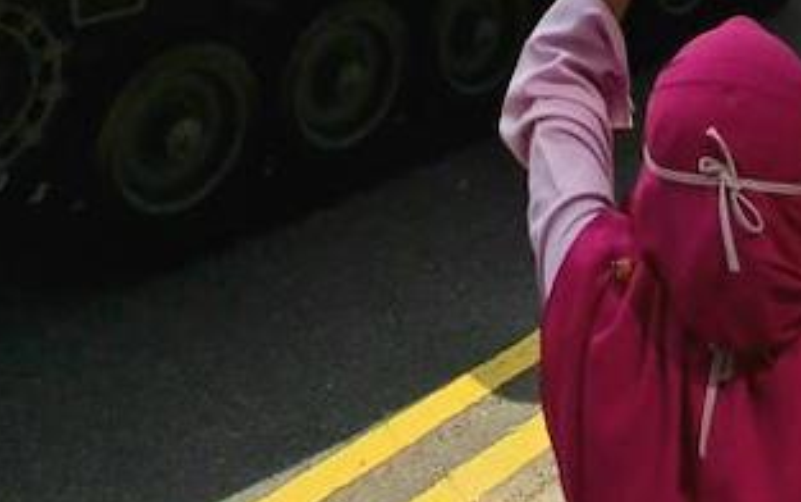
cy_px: -356
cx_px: 624
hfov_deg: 43.4
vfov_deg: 21.4
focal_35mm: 44
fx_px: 961
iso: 64
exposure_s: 1/3344
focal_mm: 2.2
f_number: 2.2
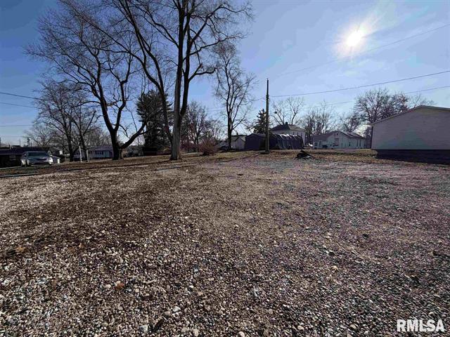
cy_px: 168
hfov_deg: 102.1
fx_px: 182
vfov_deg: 85.7
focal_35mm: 14
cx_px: 225
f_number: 2.2
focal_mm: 2.22
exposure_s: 1/1259
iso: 25
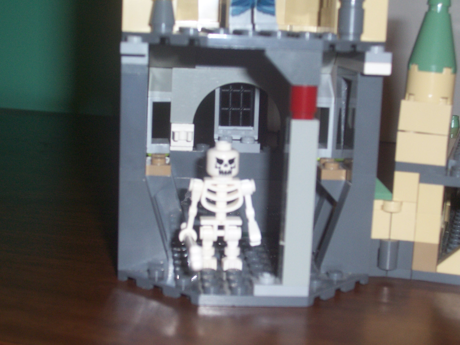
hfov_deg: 29.4
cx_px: 230
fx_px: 877
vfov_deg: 22.3
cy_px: 172
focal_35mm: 66
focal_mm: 10.8
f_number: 4
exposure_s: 1/90
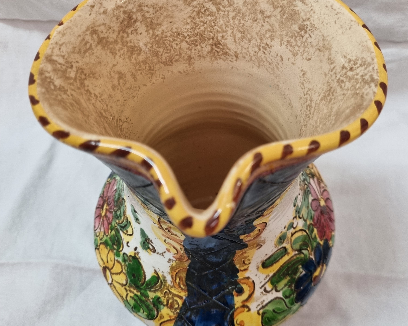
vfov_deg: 43.3
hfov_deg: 52.8
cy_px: 149
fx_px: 411
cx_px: 204
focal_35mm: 34
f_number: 1.8
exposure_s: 1/50
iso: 200
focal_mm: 5.4
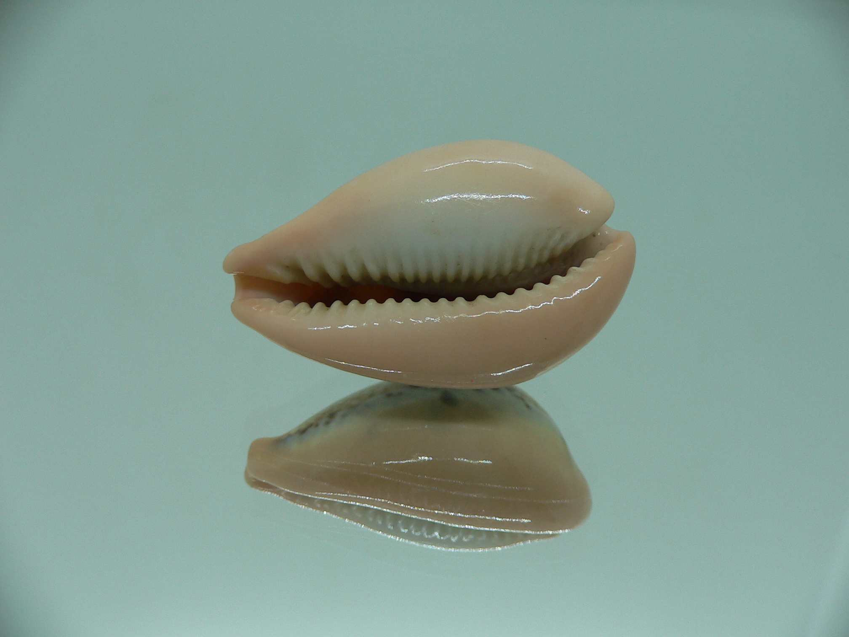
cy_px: 318
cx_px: 424
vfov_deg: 40.7
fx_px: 858
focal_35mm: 35
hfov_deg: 52.6
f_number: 2.8
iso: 80
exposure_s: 1/80
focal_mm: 4.6
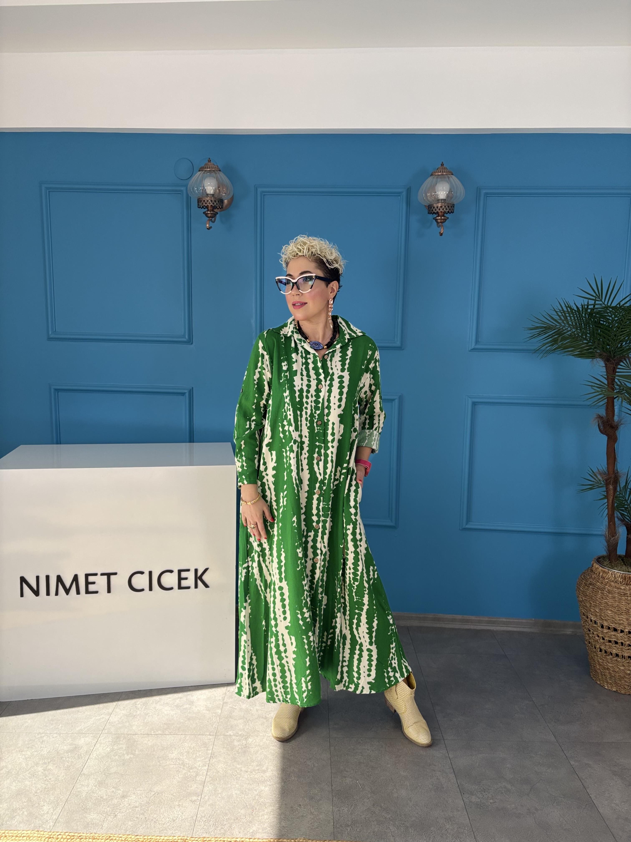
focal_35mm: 26
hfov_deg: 53.1
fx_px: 632
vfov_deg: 67.3
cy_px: 421
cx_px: 316
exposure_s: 1/121
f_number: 1.6
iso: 125
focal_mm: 5.96
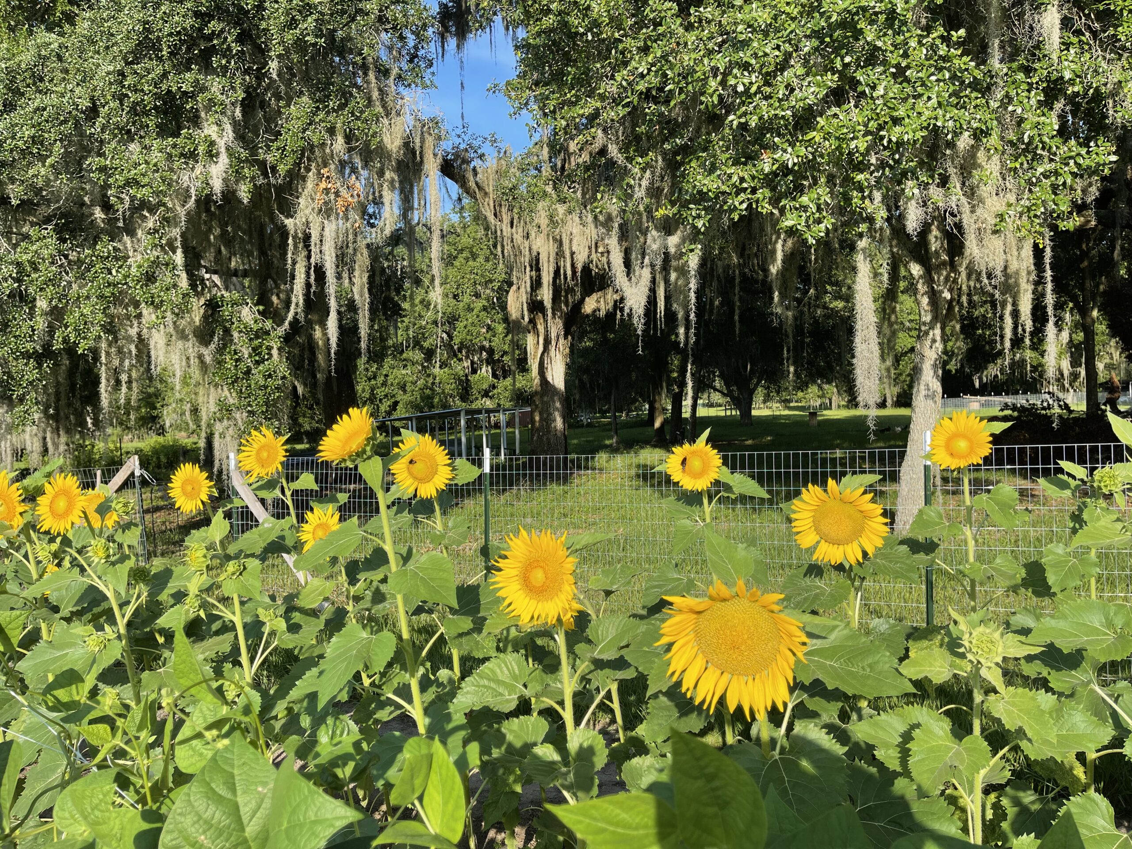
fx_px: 850
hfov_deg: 67.3
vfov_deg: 53.1
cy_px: 424
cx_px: 566
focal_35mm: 26
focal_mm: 5.1
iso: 32
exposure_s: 1/1456
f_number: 1.6
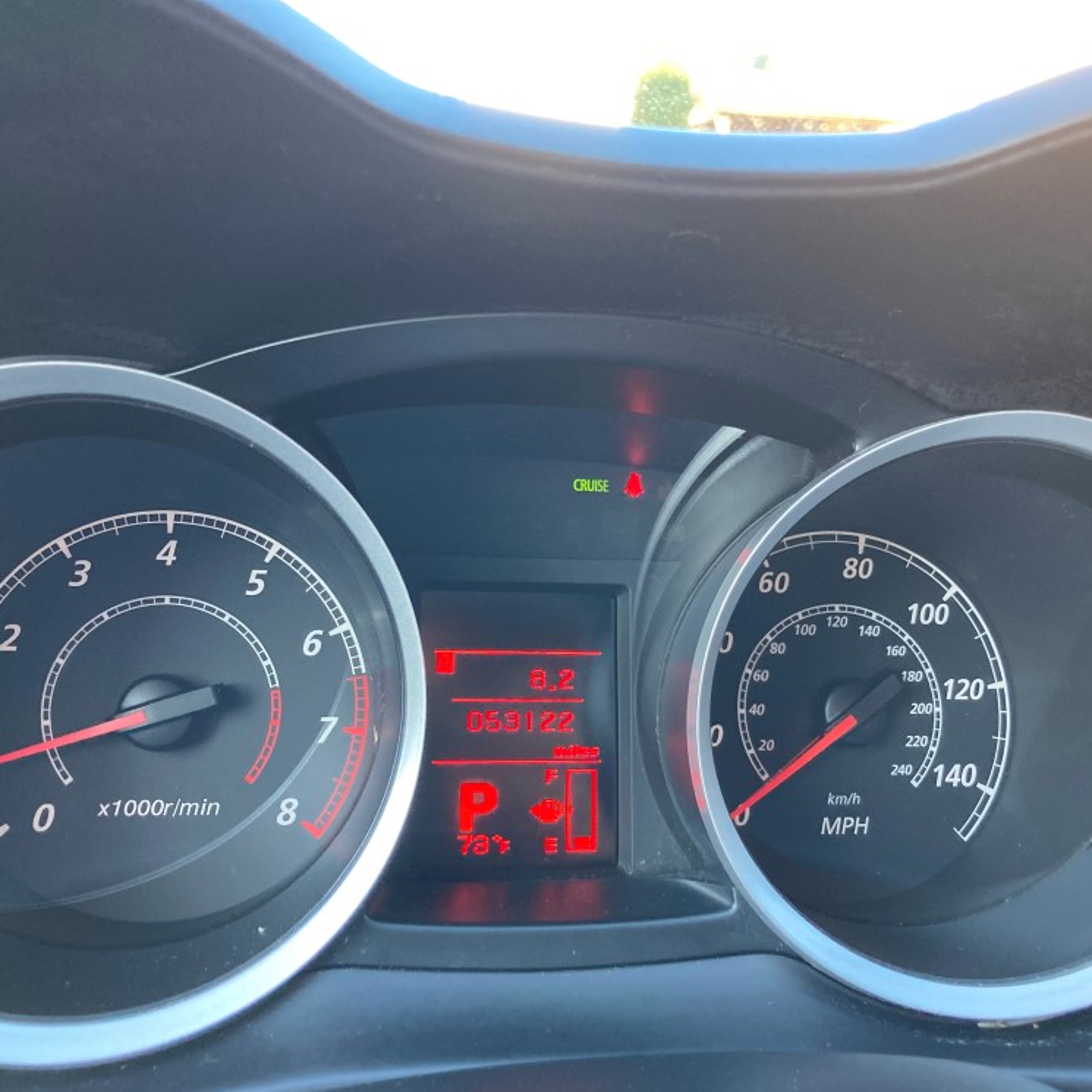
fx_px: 1213
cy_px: 561
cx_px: 570
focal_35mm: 34
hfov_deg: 48.4
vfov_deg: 48.4
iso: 125
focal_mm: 3.99
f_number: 1.8
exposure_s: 1/60
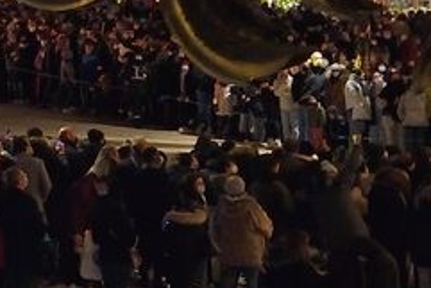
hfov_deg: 8.3
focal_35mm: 199
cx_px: -955
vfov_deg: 6.8
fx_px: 2384
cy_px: -89
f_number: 9
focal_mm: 30
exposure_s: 1/6
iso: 1600
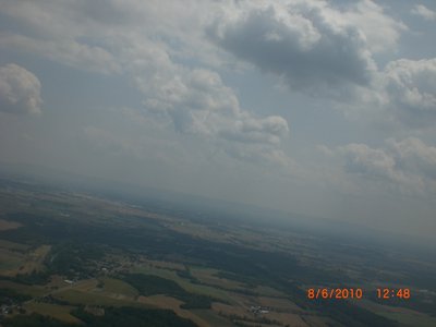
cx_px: 218
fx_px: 479
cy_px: 164
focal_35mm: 38
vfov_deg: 37.7
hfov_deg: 49.0
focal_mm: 6.3
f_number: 4.4
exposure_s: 1/2000
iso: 50
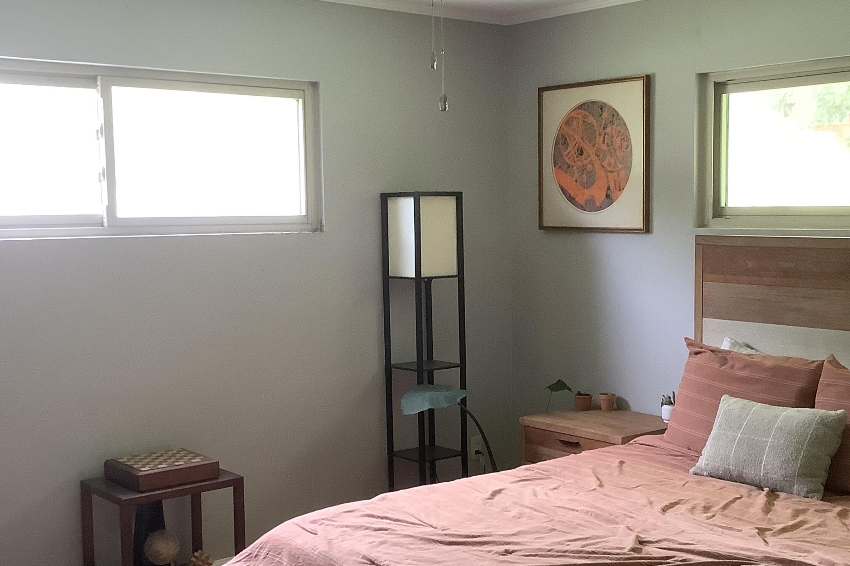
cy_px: 306
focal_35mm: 48
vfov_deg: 28.1
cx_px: 504
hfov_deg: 41.0
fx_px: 1133
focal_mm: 3.3
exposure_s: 1/60
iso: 160
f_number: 2.4
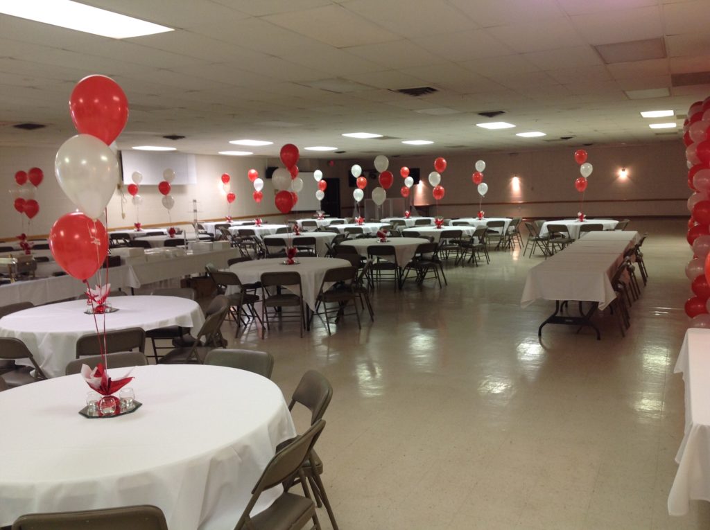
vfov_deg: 40.6
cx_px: 355
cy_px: 265
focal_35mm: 35
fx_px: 717
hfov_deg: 52.7
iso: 50
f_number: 2.4
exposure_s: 1/17
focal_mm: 4.28
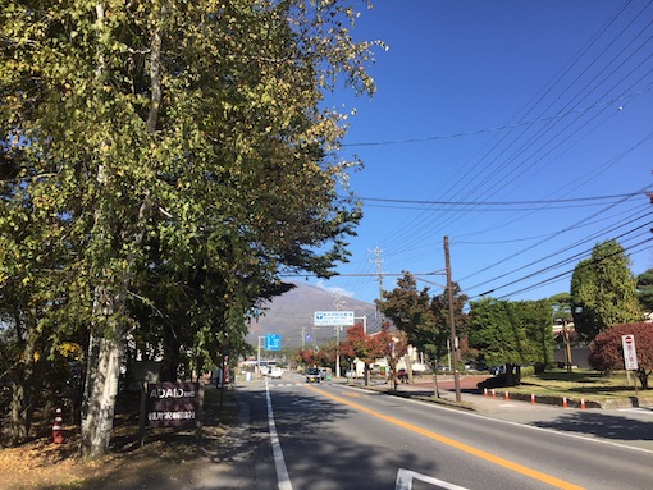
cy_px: 245
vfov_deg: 48.3
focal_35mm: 29
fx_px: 547
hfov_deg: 61.6
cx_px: 326
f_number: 2.2
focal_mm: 4.15
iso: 32
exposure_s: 1/1236
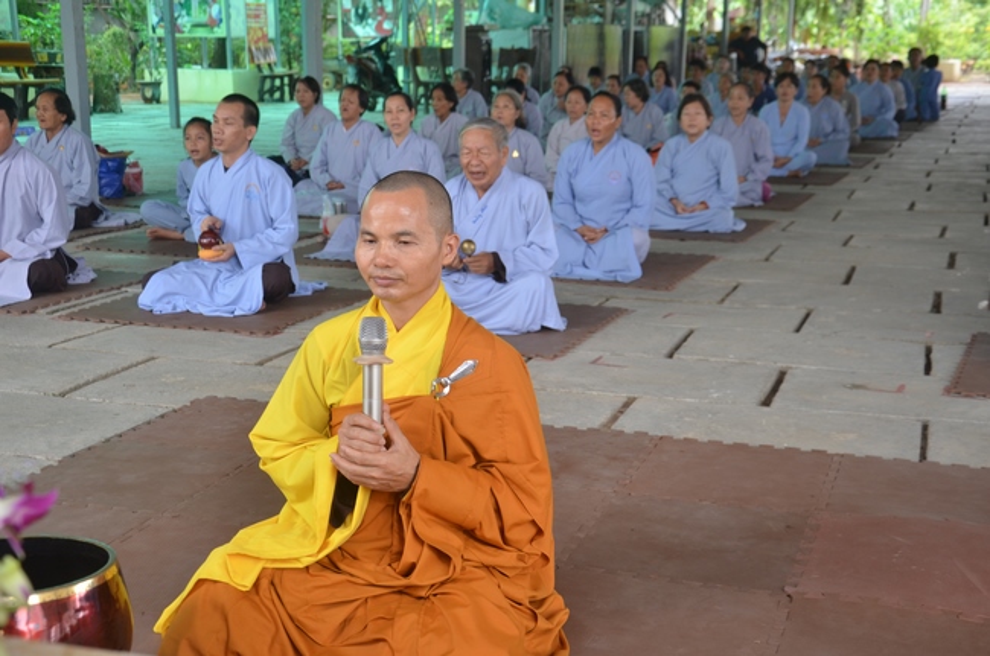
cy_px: 328
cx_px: 495
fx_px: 1400
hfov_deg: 38.9
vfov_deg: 26.4
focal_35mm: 51
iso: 400
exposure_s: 1/100
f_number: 5
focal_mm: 34
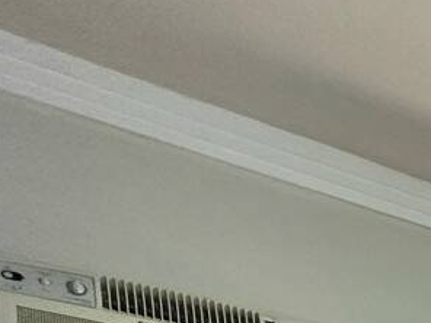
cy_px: 674
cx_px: 807
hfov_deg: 19.7
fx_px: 847
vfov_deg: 16.0
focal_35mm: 68
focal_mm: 2.22
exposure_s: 1/60
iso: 200
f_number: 2.2
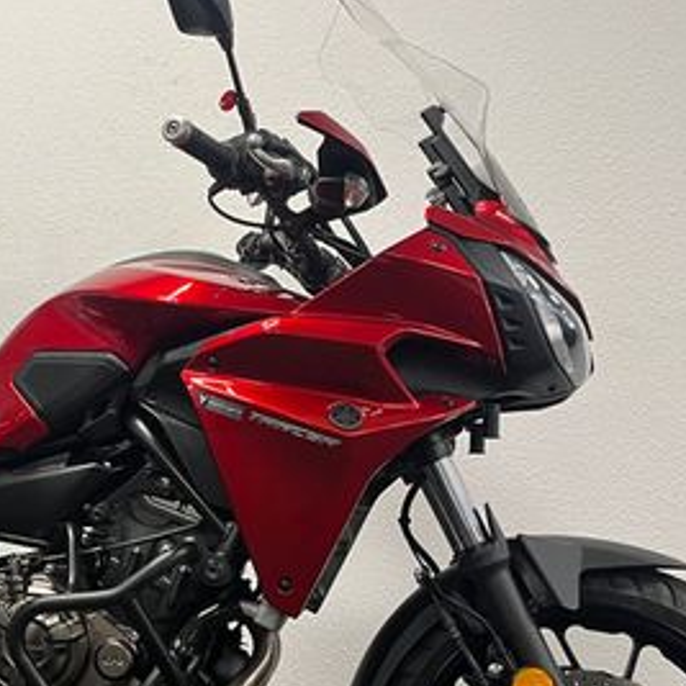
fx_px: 1233
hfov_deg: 29.6
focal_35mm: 55
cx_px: 54
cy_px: 483
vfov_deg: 30.7
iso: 80
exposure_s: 1/50
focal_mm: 5.1
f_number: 1.6
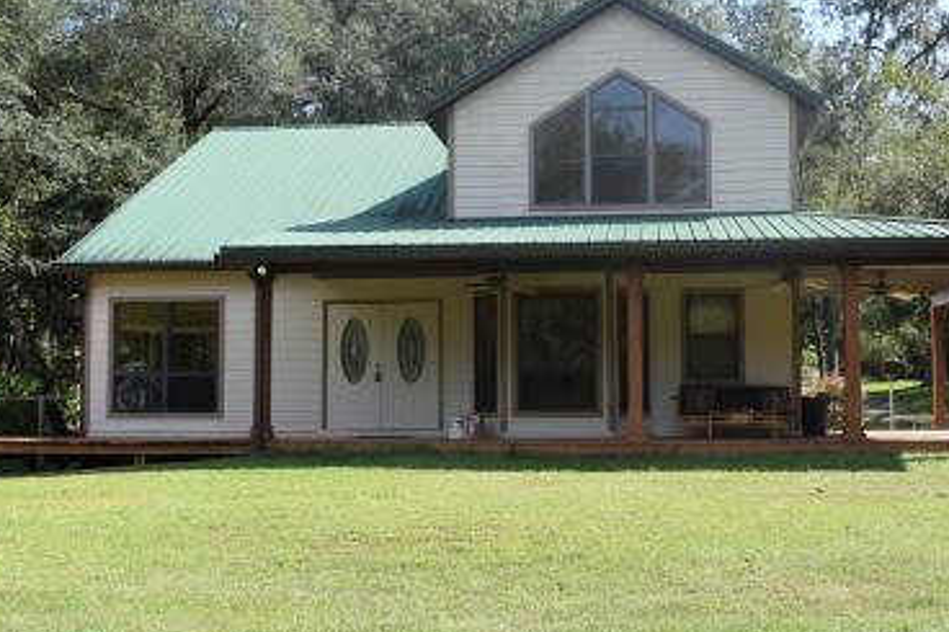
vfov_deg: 30.5
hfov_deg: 44.3
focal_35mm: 44
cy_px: 335
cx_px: 562
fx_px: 1159
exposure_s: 1/250
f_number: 8
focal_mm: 24
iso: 200
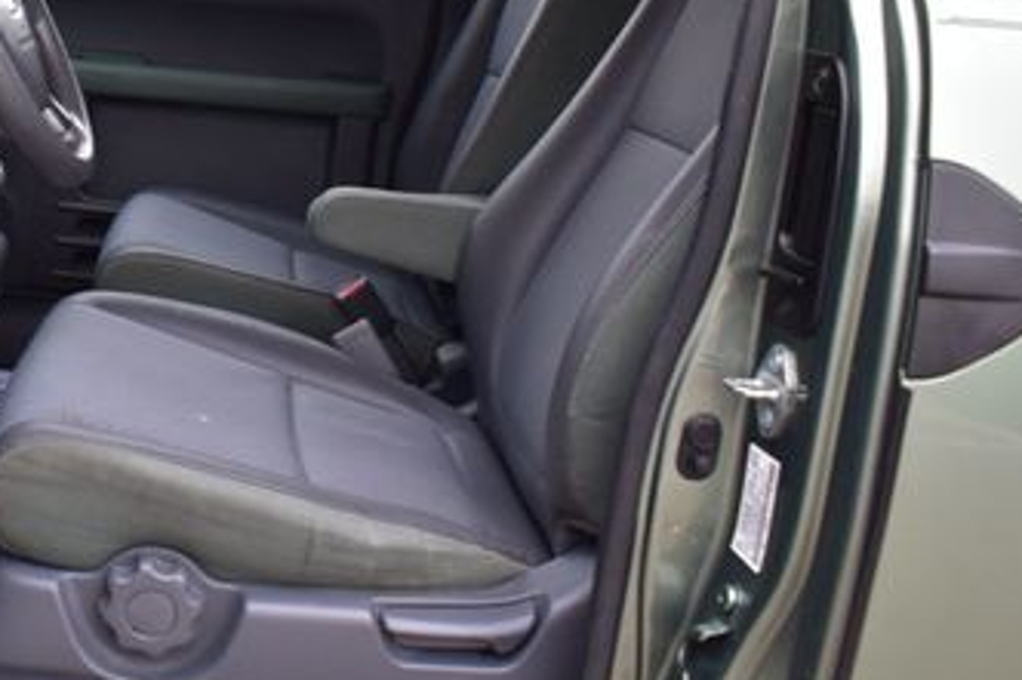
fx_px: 1475
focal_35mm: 52
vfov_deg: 25.5
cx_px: 132
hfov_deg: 36.2
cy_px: 142
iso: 400
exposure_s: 1/20
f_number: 6.3
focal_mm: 18
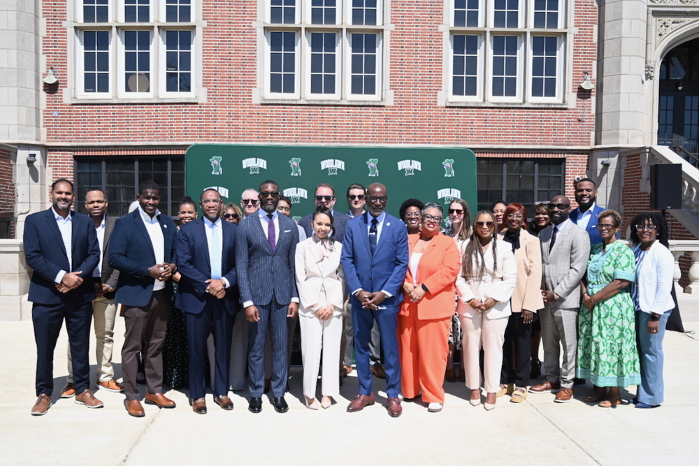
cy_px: 233
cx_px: 350
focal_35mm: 34
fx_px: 670
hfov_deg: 55.1
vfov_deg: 38.4
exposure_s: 1/800
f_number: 4
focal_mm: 34.5
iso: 100
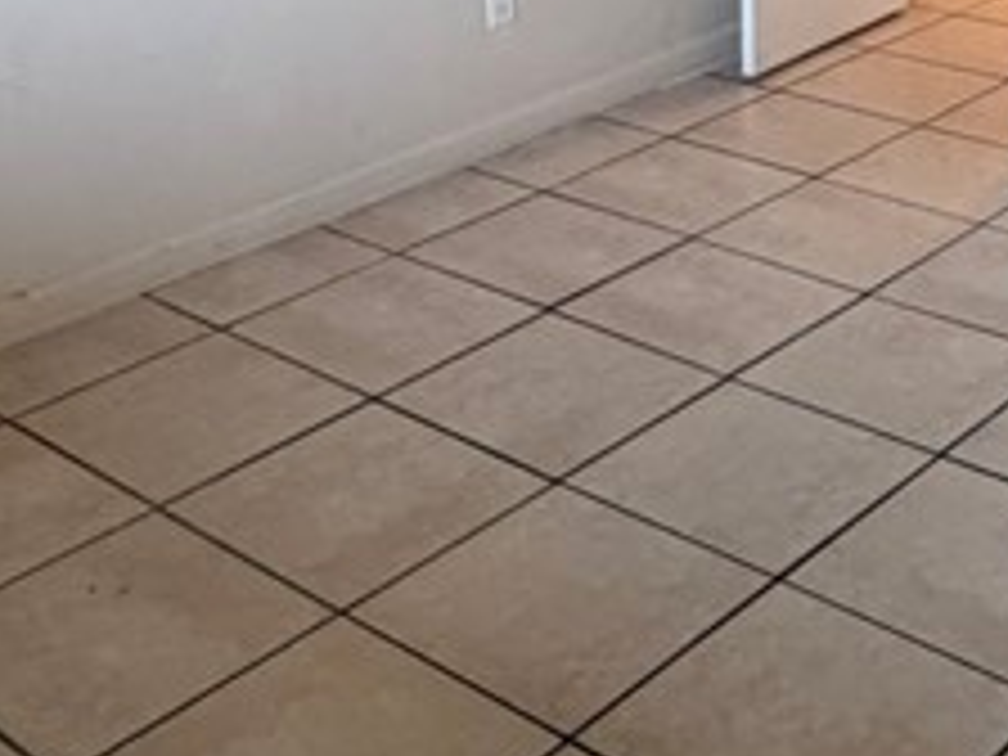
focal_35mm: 64
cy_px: -234
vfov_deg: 20.8
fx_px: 1864
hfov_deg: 29.9
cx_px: 711
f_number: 2.2
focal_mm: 2.22
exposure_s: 1/60
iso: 320
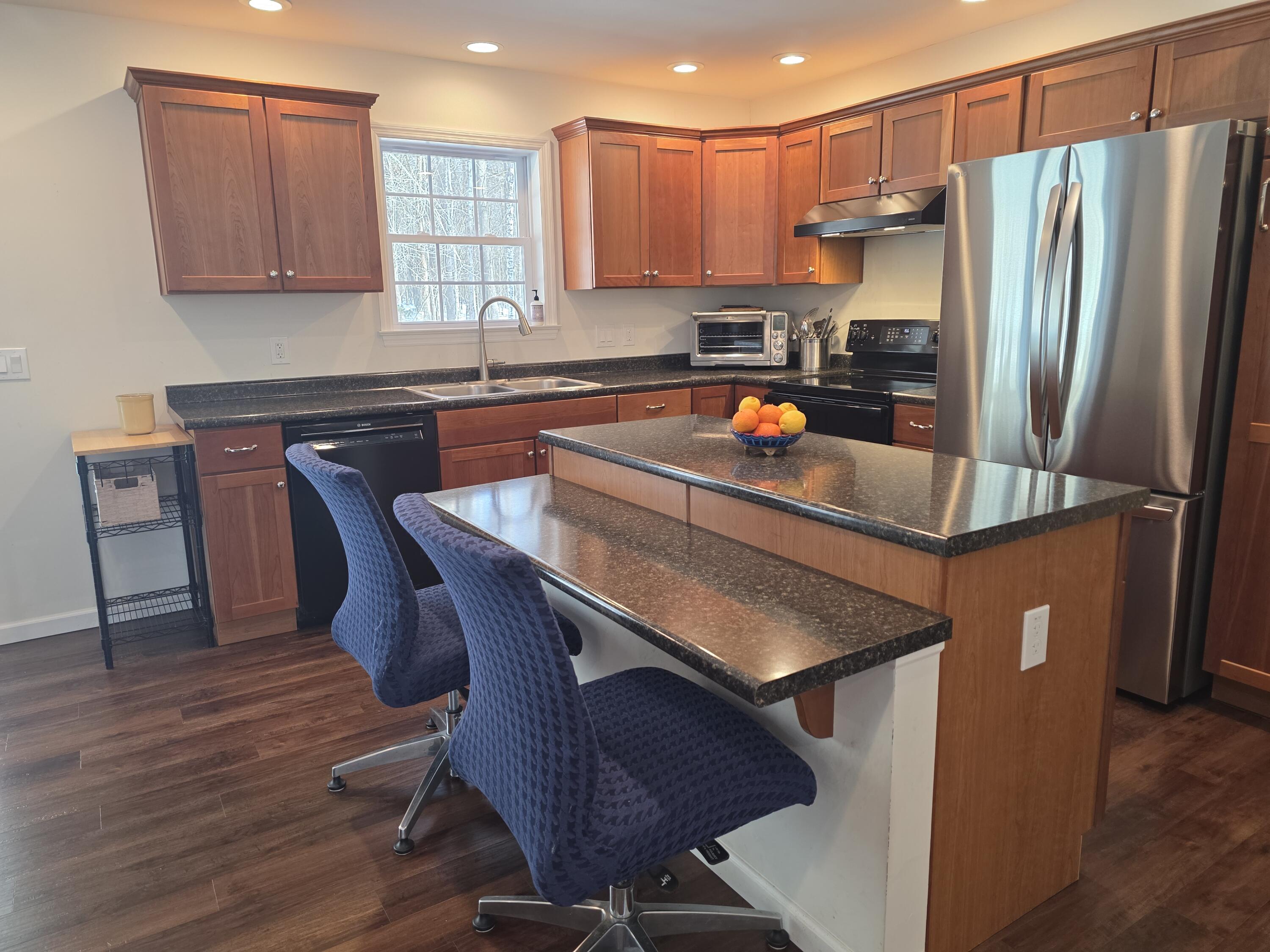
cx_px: 635
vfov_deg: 58.9
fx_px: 844
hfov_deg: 73.9
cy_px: 476
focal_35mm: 23
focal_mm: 6.3
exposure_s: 1/120
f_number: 1.7
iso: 160
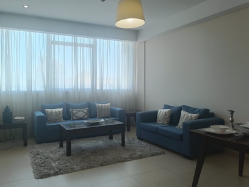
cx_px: 111
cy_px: 90
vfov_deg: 49.7
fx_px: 201
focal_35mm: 28
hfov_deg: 63.3
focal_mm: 4.7
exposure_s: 1/50
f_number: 1.7
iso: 240
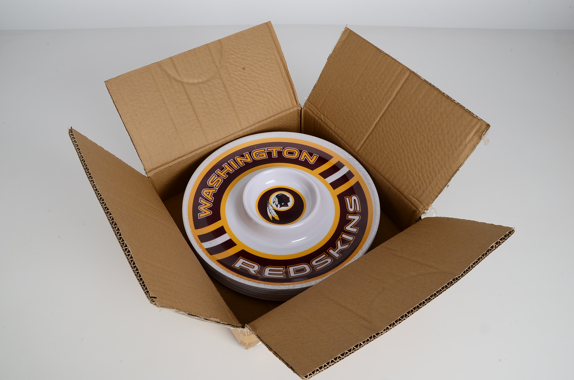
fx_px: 430
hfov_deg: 67.5
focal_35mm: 27
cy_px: 190
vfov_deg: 47.7
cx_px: 287
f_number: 18
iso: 100
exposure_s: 1/160
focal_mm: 18
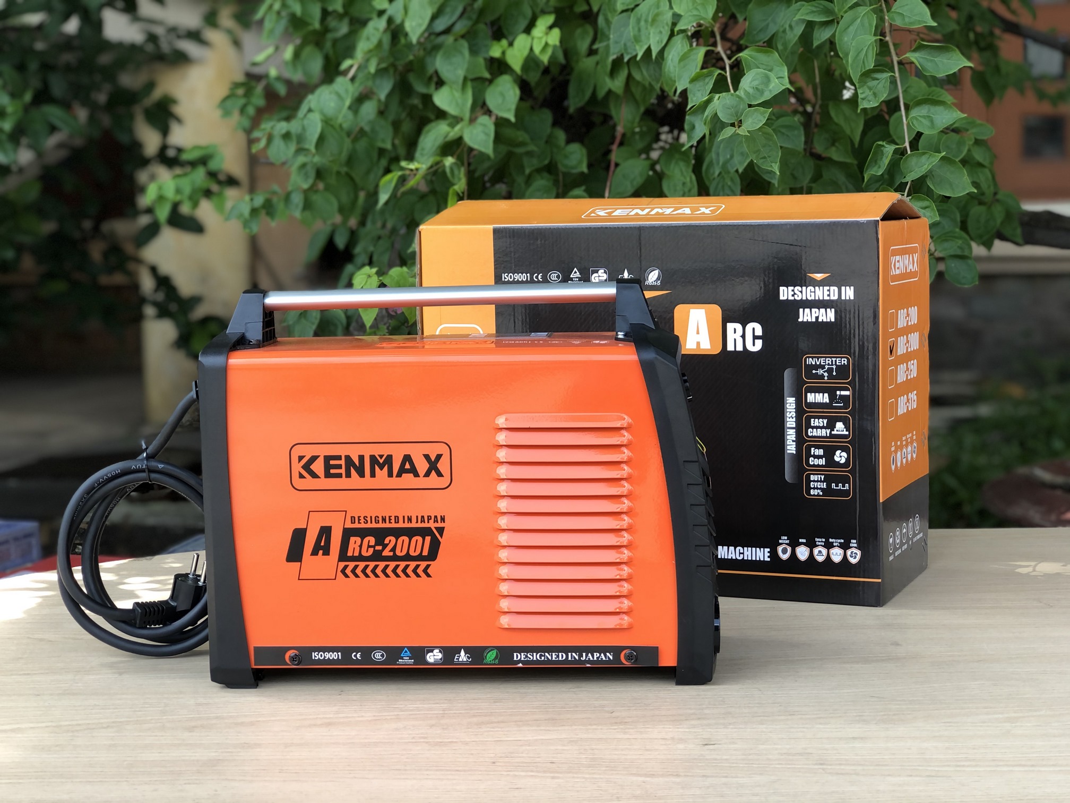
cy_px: 402
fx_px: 1762
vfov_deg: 25.7
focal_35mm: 57
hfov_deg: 33.8
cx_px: 535
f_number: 2.8
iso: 20
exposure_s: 1/60
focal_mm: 6.6
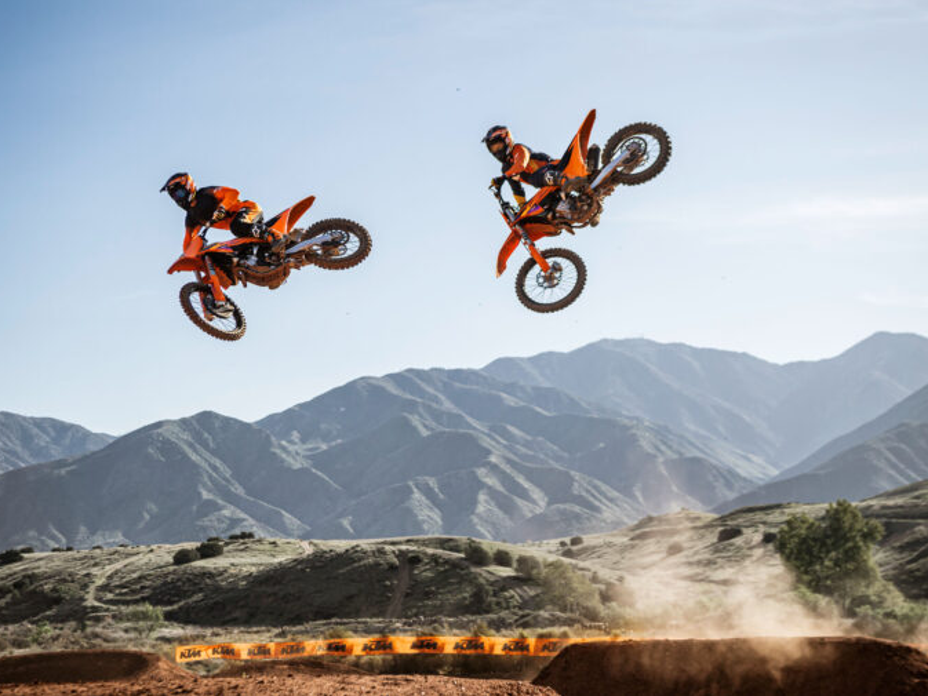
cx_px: 440
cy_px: 348
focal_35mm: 63
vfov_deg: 23.3
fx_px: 1689
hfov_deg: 30.7
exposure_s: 1/2000
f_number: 5
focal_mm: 58
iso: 160
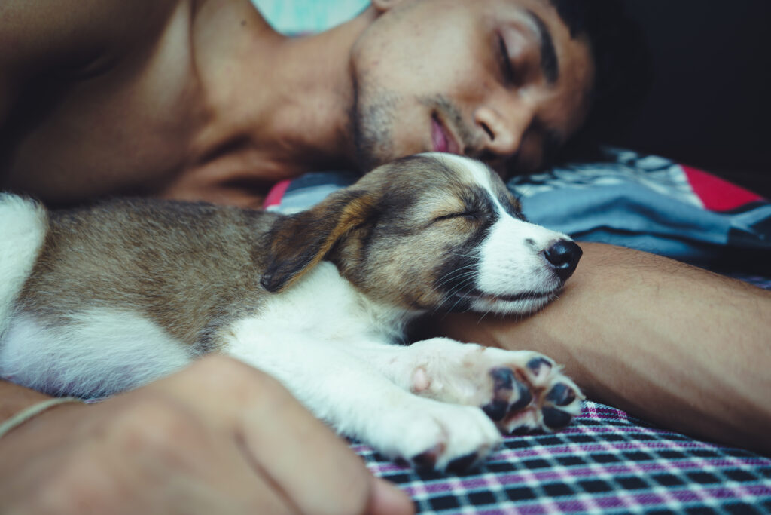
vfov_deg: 46.4
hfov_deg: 65.5
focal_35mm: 28
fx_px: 600
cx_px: 386
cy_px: 258
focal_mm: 28
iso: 100
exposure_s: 1/200
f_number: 3.5
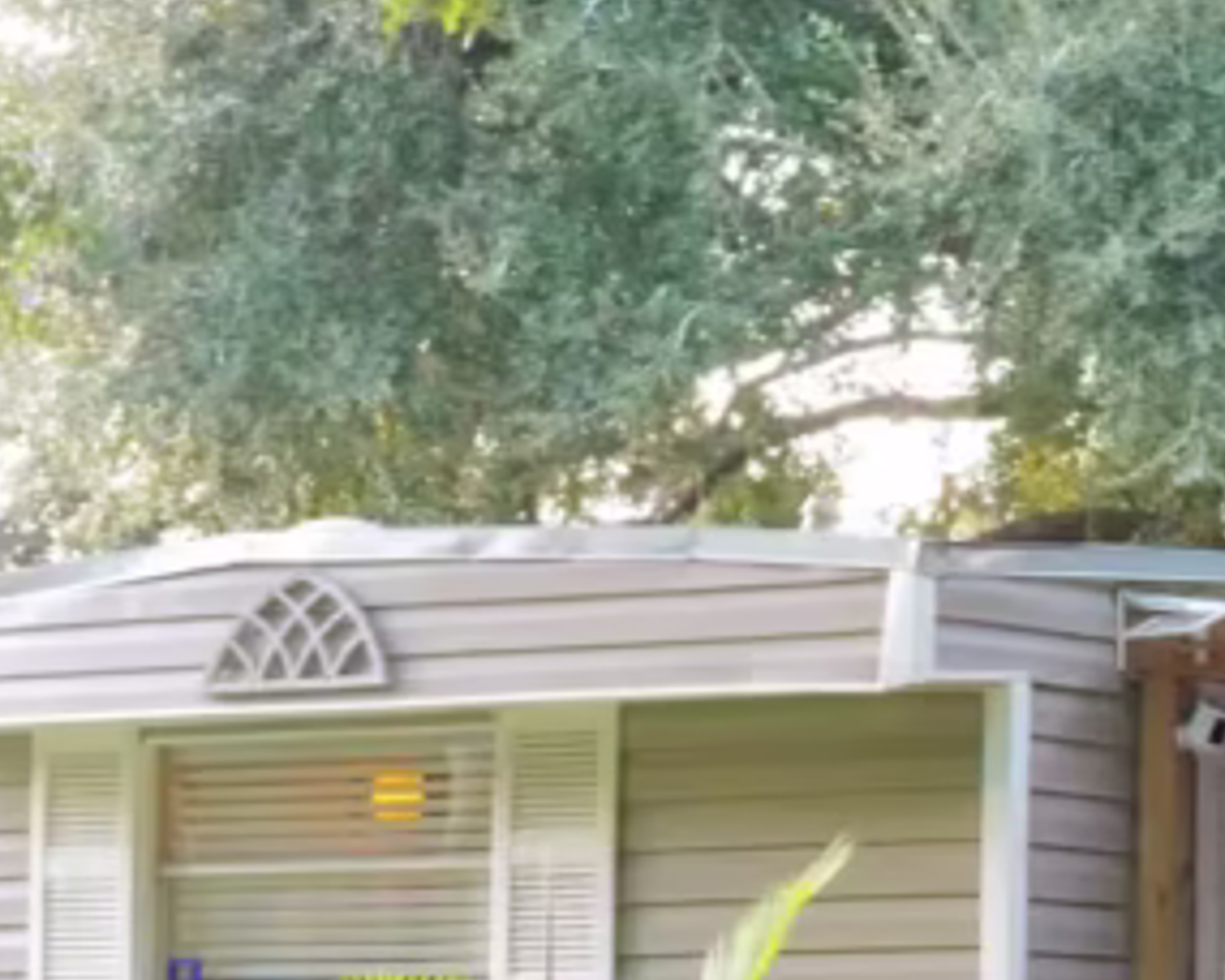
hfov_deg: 13.0
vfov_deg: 10.6
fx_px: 5257
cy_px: 799
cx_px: 1440
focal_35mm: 145
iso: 6400
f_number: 16
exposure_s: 1/10
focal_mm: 43
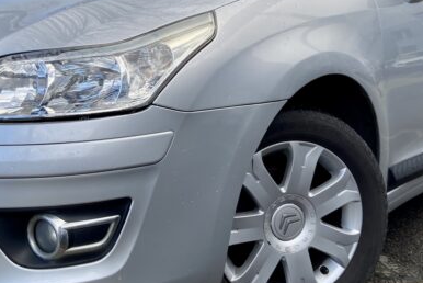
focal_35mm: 56
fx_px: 658
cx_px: 171
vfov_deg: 24.0
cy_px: 73
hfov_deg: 35.5
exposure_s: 1/463
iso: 32
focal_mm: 4.25
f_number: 1.8
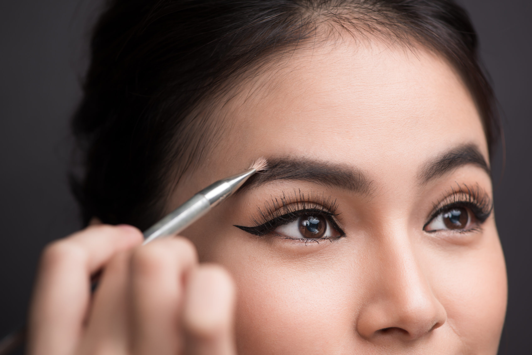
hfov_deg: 19.4
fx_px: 1552
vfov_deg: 13.1
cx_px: 266
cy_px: 178
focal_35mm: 105
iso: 100
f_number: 5.6
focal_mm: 105
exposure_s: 1/160
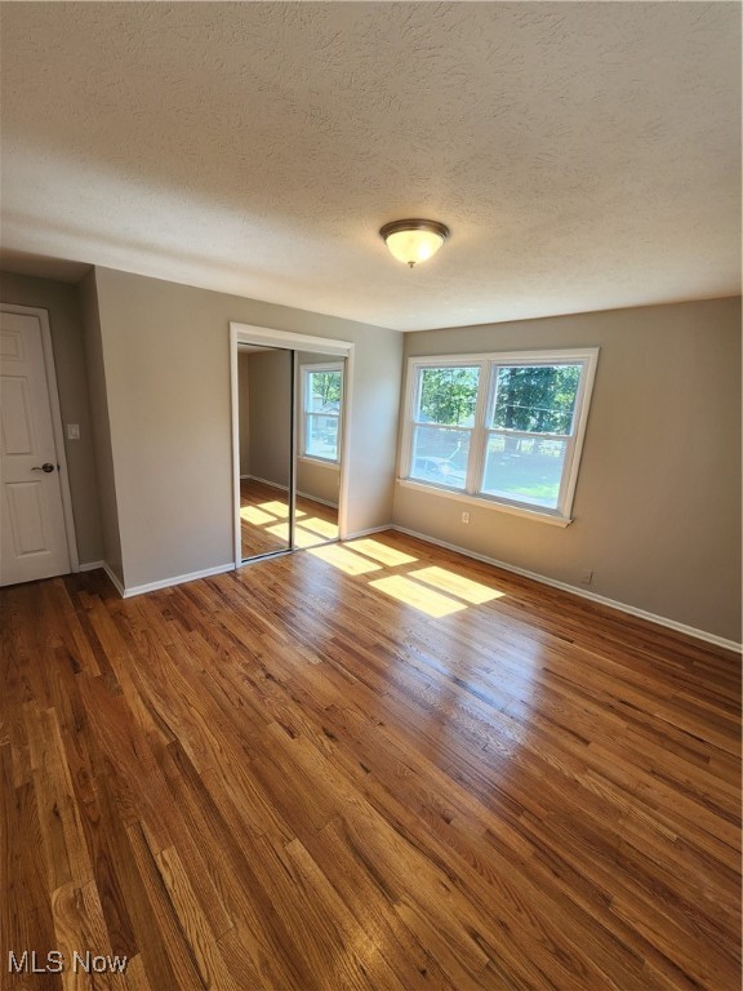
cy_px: 496
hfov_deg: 89.9
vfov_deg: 106.2
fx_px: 372
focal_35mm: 13
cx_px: 372
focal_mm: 2.2
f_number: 2.2
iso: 64
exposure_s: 1/120
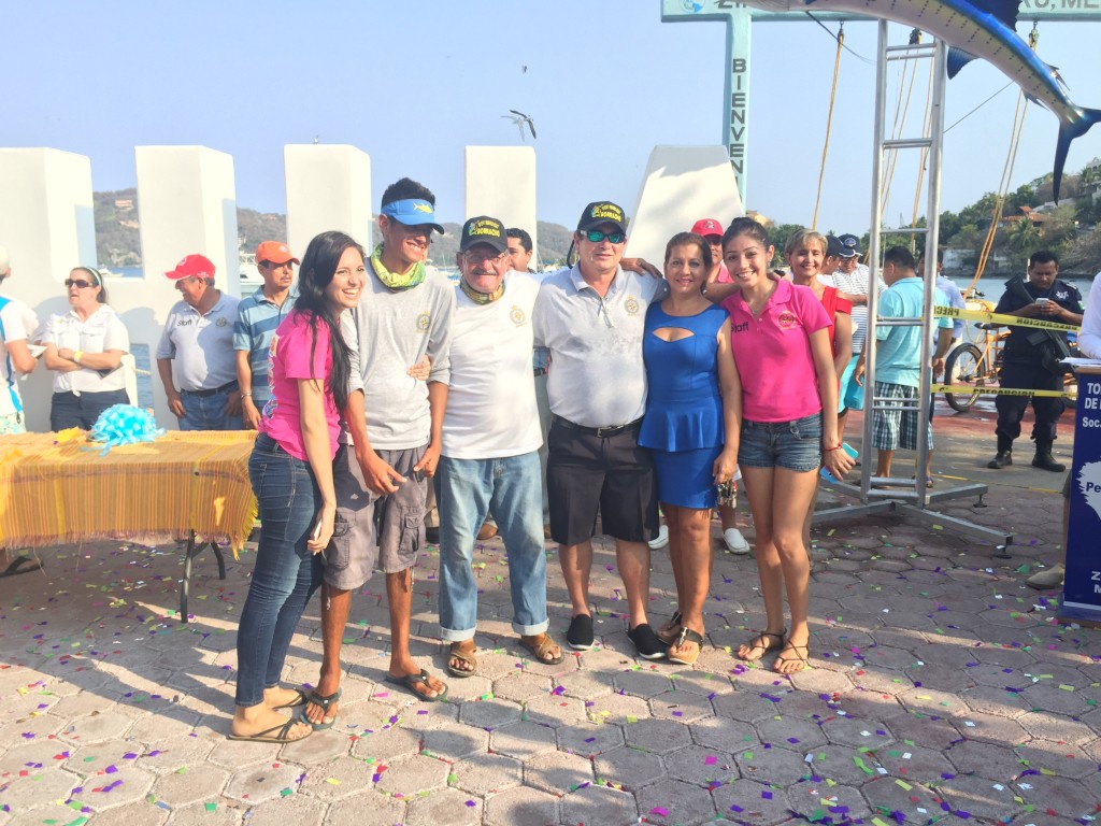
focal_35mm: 29
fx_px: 922
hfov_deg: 61.7
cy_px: 413
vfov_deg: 48.2
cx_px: 550
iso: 32
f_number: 2.2
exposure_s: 1/682
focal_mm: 4.15
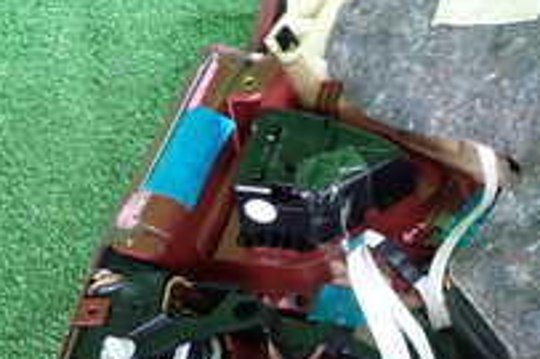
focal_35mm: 77
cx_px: 654
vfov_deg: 17.6
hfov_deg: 23.9
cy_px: 271
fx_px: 1154
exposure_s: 1/80
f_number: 2
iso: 200
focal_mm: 4.5
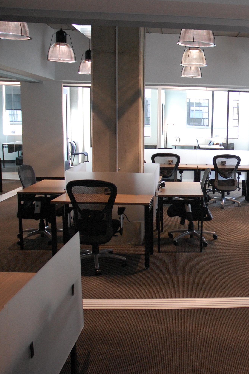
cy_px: 188
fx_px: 425
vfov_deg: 47.4
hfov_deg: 30.7
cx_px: 239
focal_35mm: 41
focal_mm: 18
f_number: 4
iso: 800
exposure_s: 1/60
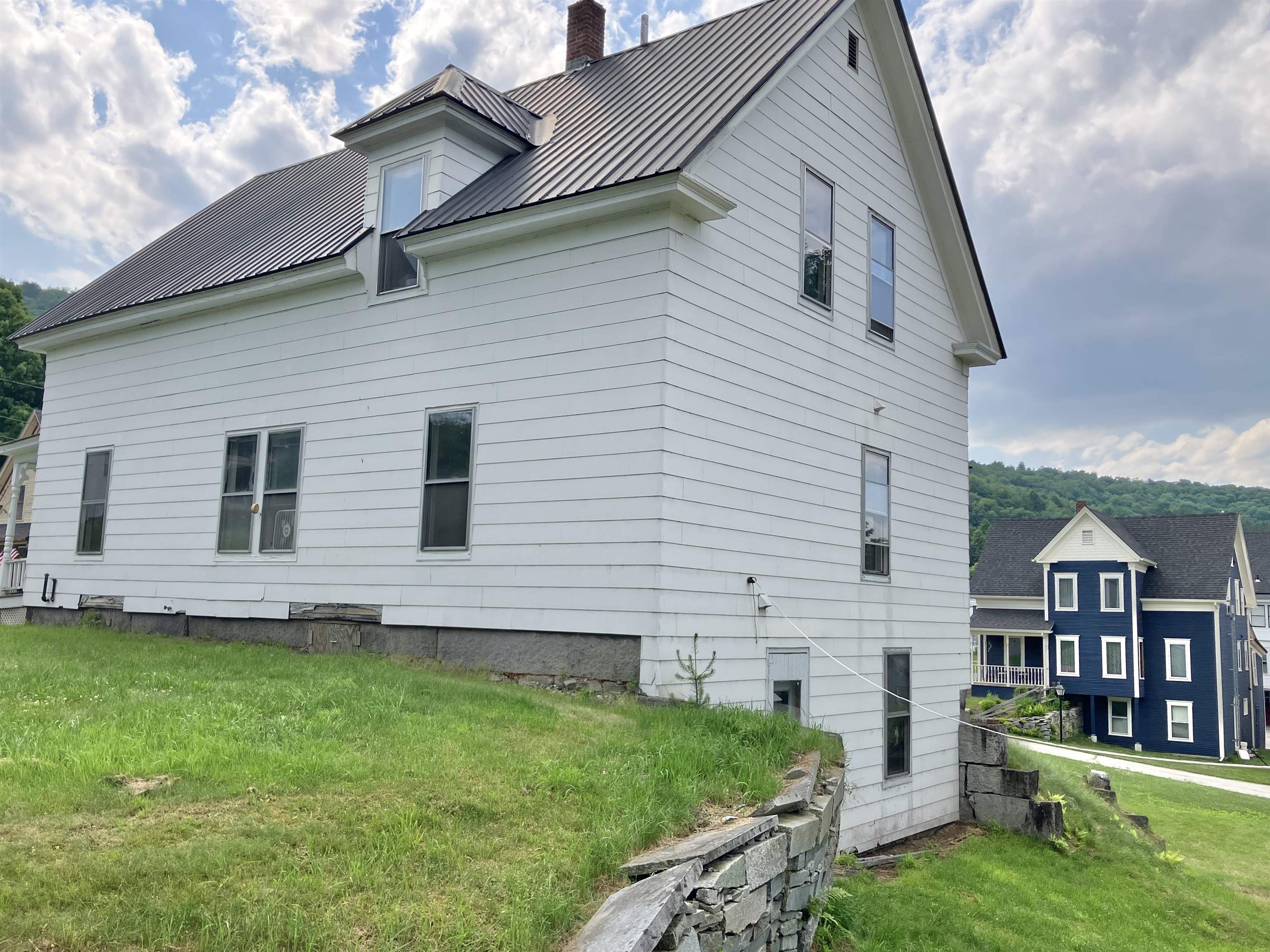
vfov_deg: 49.7
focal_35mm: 28
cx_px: 635
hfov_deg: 63.5
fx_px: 1027
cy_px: 476
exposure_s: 1/1869
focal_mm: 3.99
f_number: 1.8
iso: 32
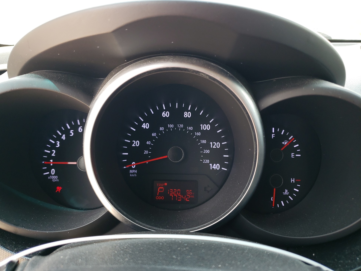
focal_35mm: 27
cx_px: 175
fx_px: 282
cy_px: 137
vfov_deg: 51.4
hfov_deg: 65.3
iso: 50
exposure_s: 1/139
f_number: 1.5
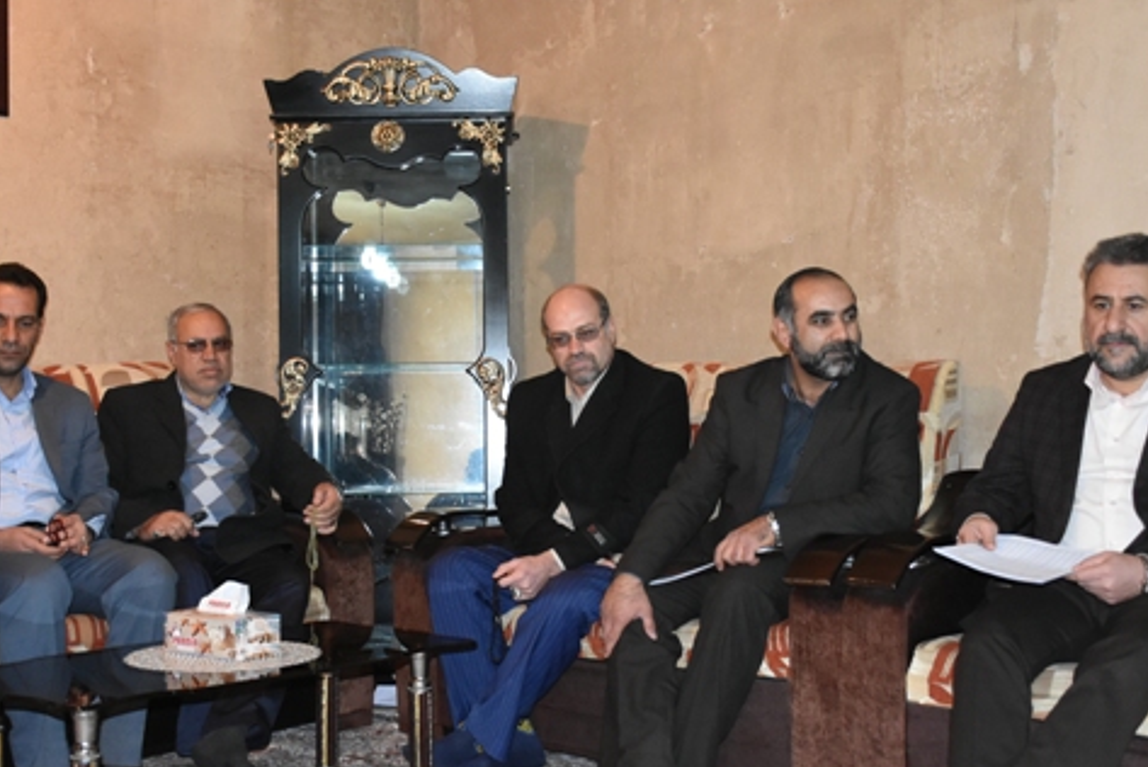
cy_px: 399
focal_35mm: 47
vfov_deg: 28.9
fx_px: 1489
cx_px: 522
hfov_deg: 42.1
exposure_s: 1/60
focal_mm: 23
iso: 2800
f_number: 3.8
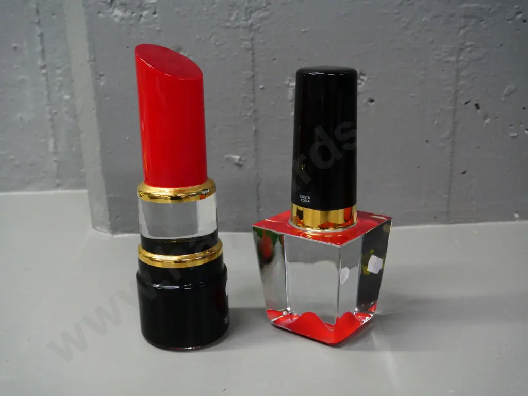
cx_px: 264
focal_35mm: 40
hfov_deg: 46.8
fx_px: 610
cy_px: 198
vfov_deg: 36.0
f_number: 5.6
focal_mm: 20
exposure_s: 1/160
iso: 3200
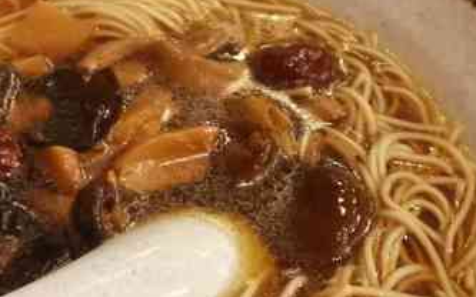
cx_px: 123
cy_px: 222
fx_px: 752
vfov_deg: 22.2
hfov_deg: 34.4
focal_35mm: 58
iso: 1000
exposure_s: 1/25
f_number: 2.2
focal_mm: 2.35
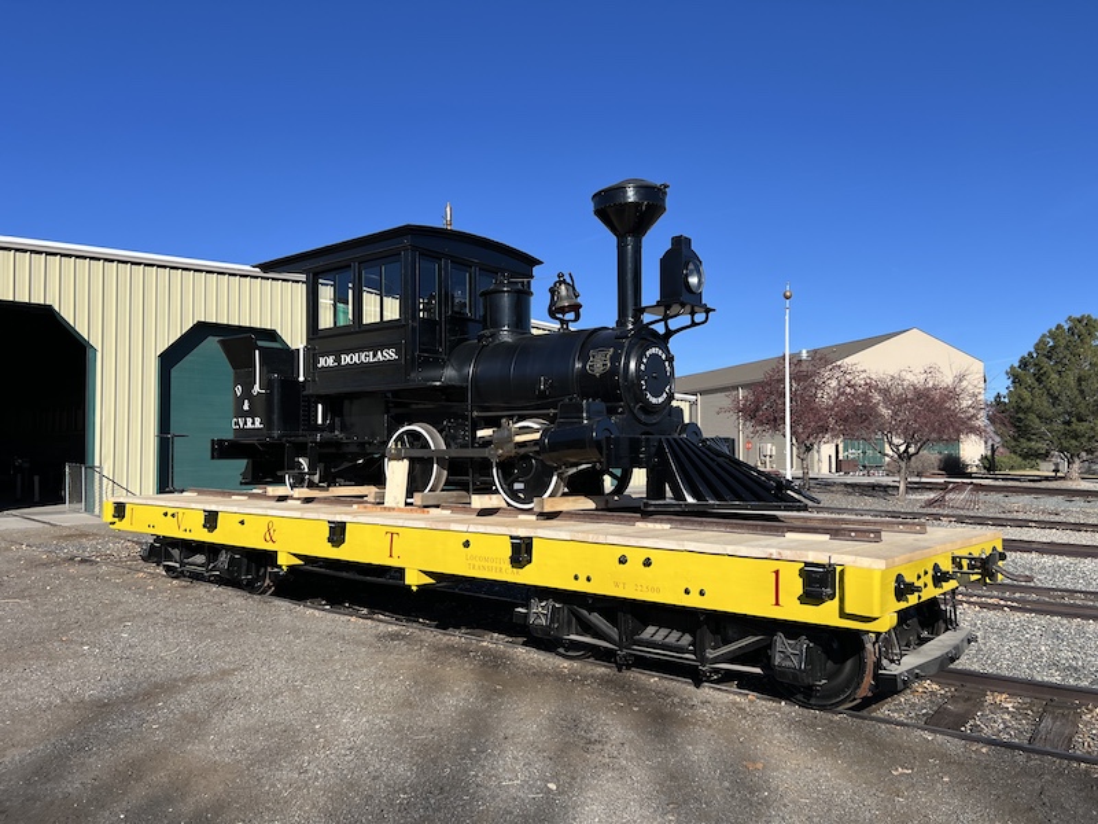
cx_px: 549
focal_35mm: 26
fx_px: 825
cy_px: 412
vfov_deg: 53.1
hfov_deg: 67.3
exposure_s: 1/4444
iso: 50
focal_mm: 5.7
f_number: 1.5
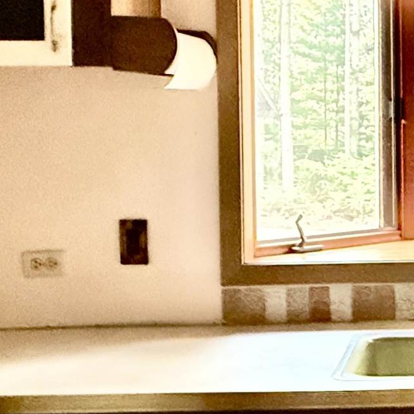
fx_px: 798
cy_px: 183
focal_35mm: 59
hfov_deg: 25.7
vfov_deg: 29.0
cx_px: 510
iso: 1250
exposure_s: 1/49
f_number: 2.2
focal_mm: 2.22
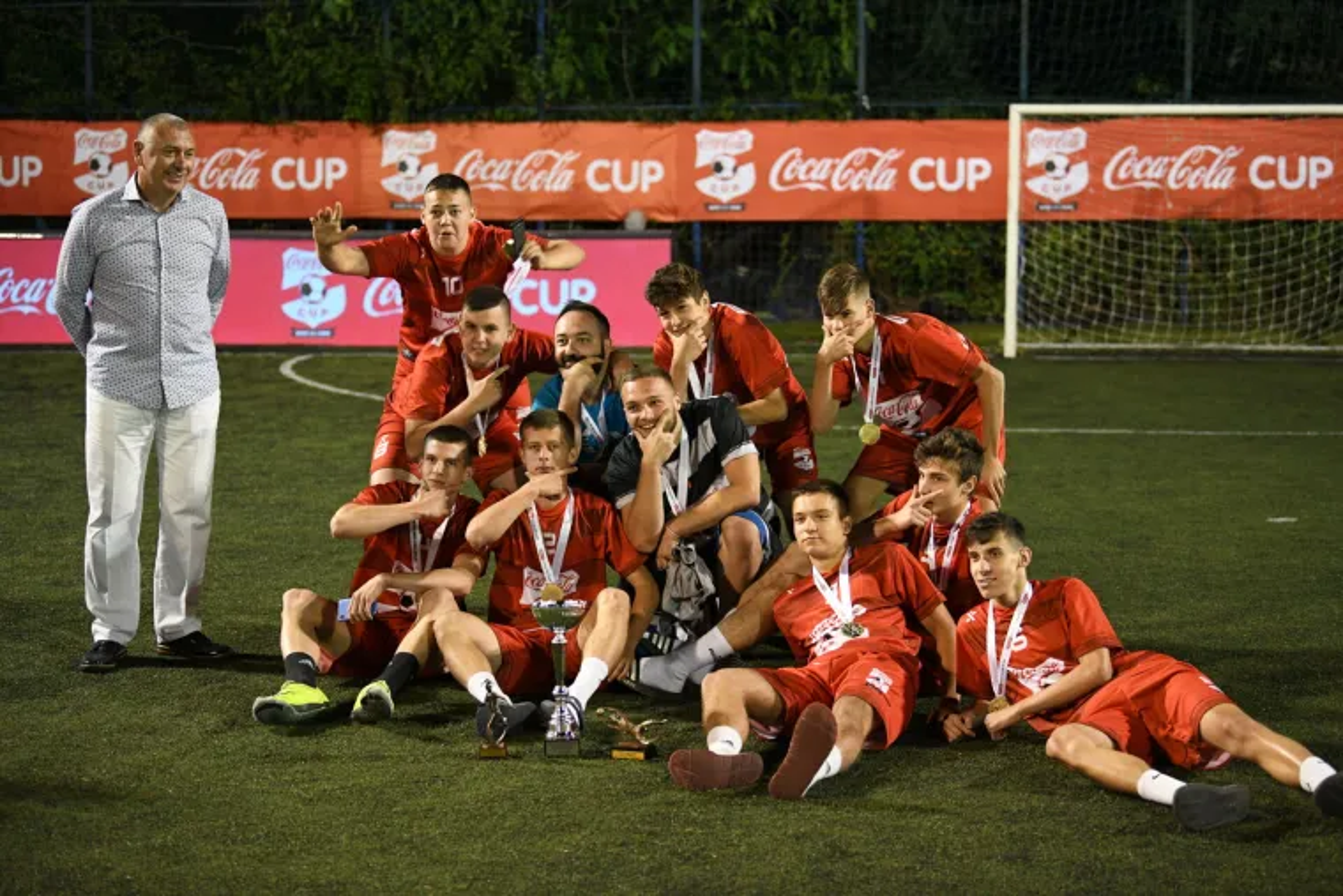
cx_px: 672
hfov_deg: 28.8
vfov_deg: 19.5
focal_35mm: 70
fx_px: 2612
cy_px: 448
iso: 4000
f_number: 3.2
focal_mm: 70
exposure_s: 1/125
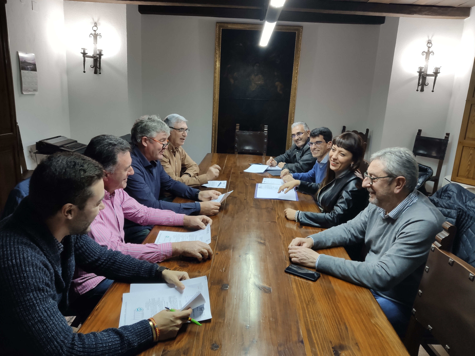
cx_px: 238
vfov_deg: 51.4
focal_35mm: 27
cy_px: 178
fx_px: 370
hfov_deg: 65.3
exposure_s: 1/50
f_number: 1.75
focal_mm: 4.75
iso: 293
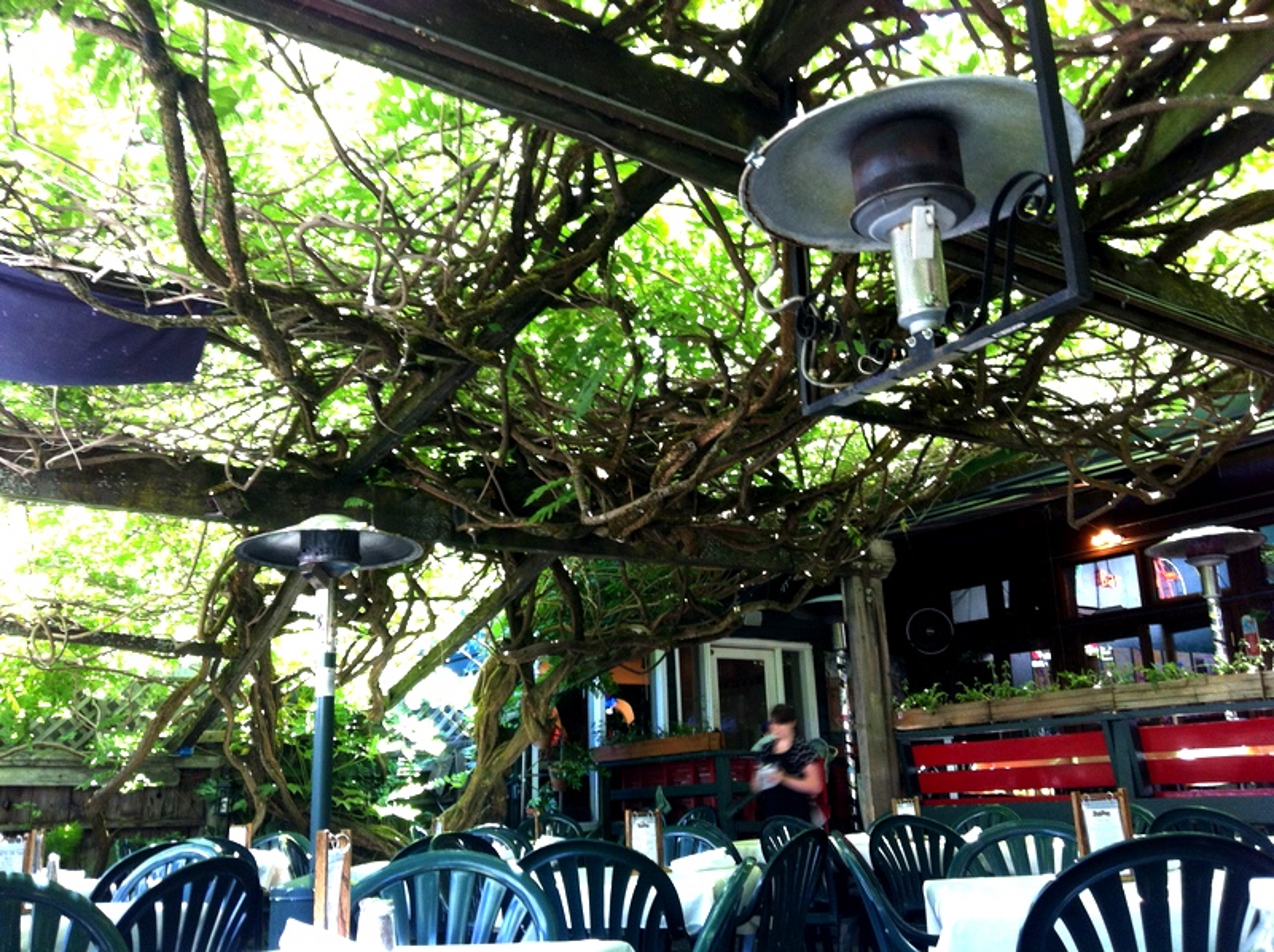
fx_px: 1287
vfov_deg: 40.6
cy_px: 476
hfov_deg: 52.7
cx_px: 637
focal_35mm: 35
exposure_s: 1/15
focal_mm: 3.85
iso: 100
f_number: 2.8
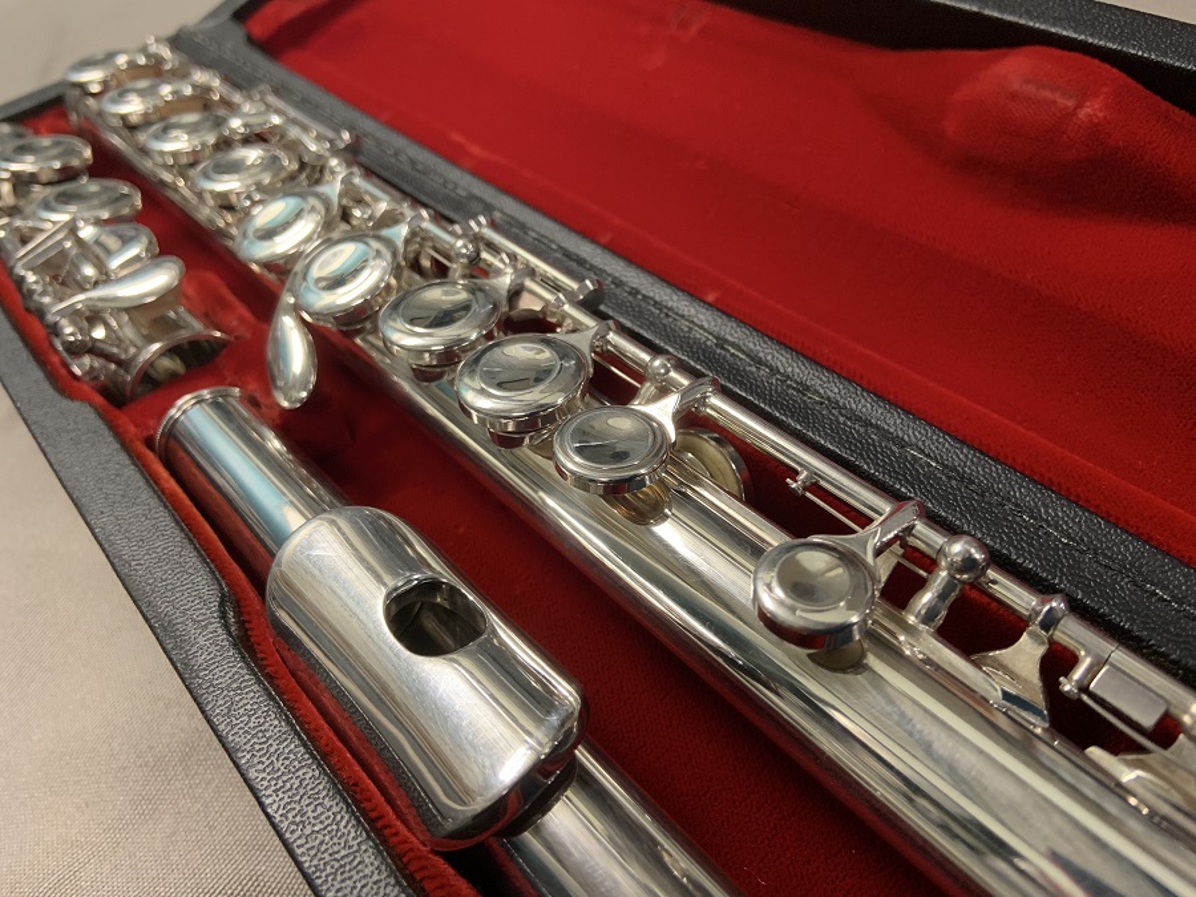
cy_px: 448
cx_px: 598
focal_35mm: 26
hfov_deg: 67.3
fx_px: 898
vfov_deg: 53.1
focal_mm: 4.25
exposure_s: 1/50
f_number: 1.8
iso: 250
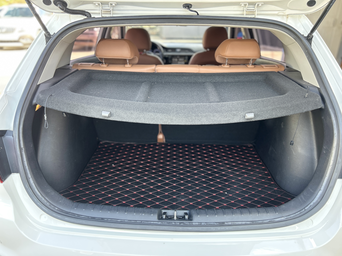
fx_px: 257
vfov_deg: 53.1
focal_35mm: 26
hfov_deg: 67.3
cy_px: 128
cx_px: 171
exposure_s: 1/125
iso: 64
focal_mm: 5.7
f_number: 1.5
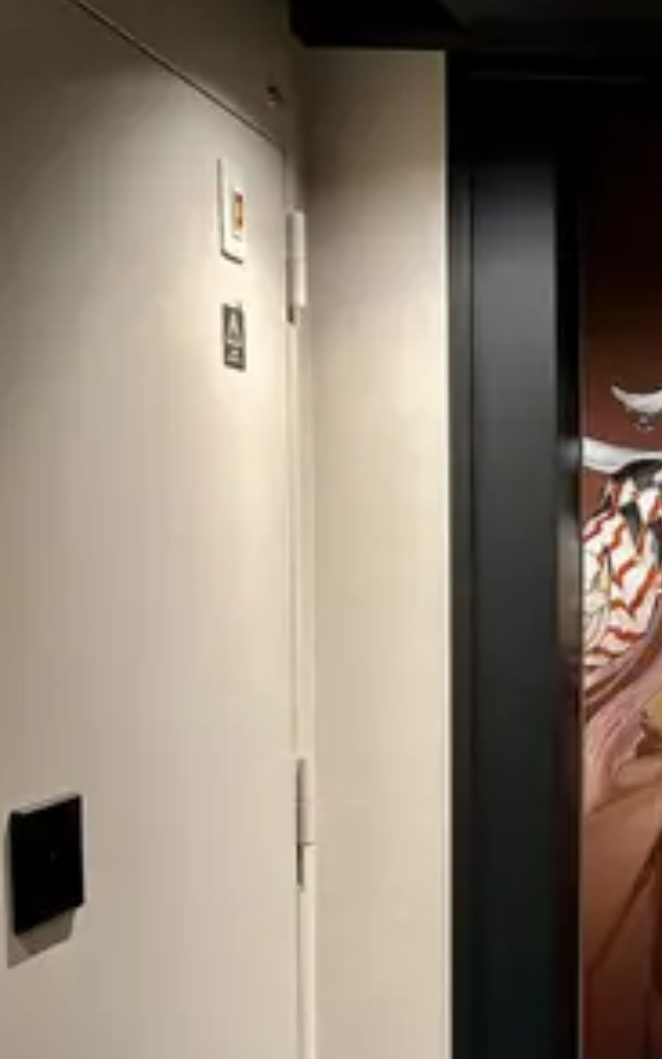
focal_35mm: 47
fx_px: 1357
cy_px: 649
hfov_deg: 24.0
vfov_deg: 42.4
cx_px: 865
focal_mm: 5.7
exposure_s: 1/60
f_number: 1.5
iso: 125
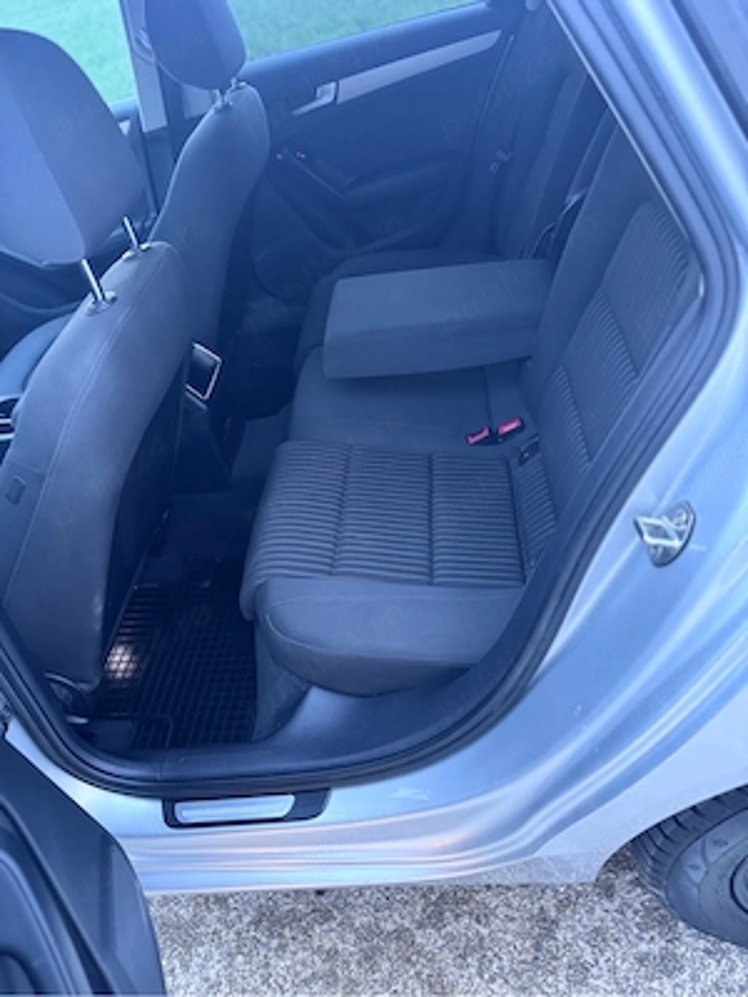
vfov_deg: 71.6
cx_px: 374
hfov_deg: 56.8
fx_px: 691
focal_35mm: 24
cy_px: 498
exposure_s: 1/50
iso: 800
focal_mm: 6.76
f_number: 1.78
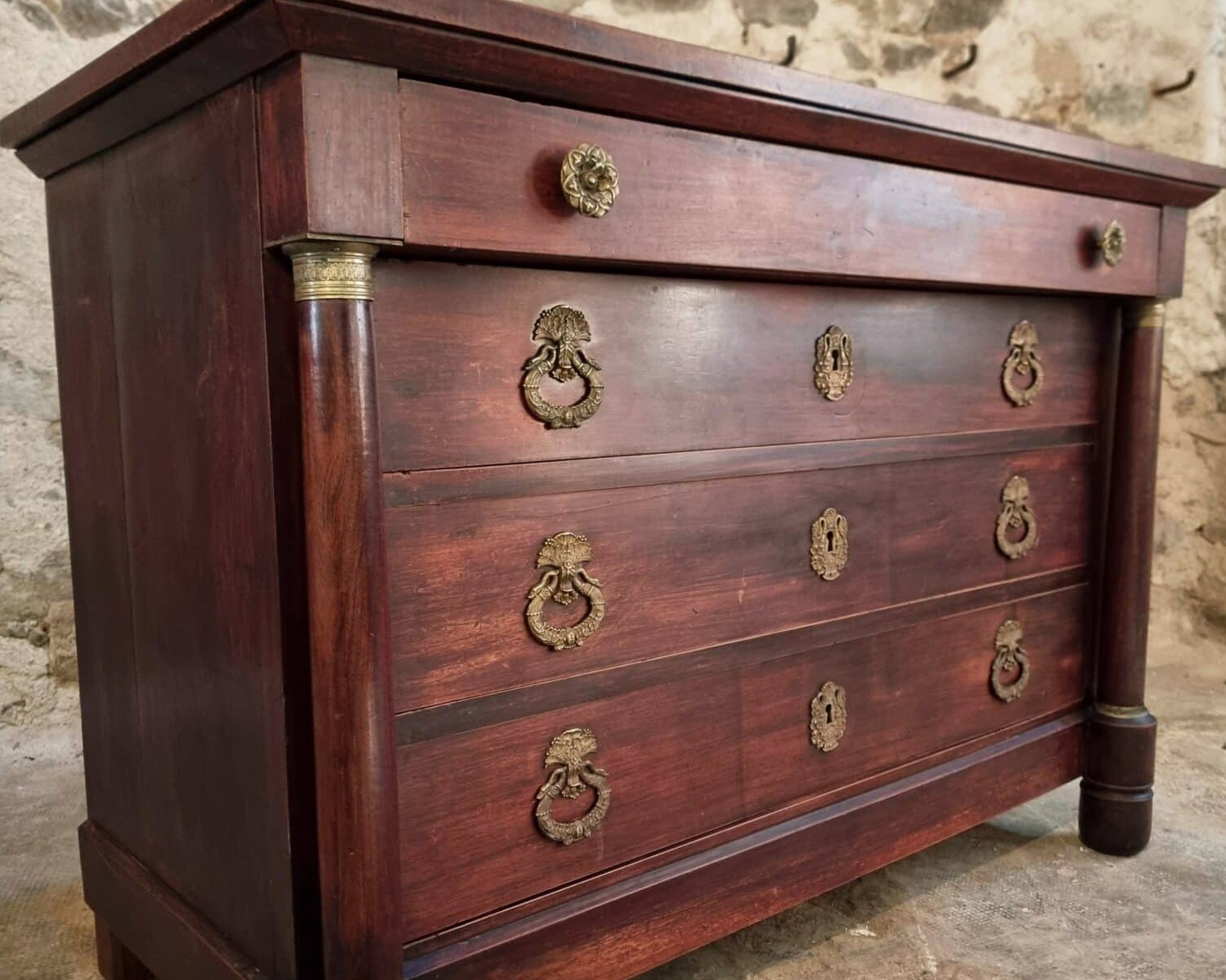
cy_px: 533
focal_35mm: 32
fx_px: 1161
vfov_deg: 45.7
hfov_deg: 55.7
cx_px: 627
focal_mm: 6.7
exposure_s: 1/33
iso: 640
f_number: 1.8
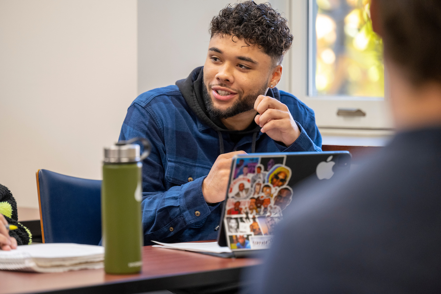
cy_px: 147
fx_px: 1837
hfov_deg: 13.7
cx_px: 220
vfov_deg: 9.1
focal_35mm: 150
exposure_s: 1/200
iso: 1250
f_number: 3.2
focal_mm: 150
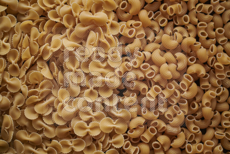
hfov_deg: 39.6
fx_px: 320
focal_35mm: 50
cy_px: 77
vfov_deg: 27.0
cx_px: 115
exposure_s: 1/100
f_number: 8
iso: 160
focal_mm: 50
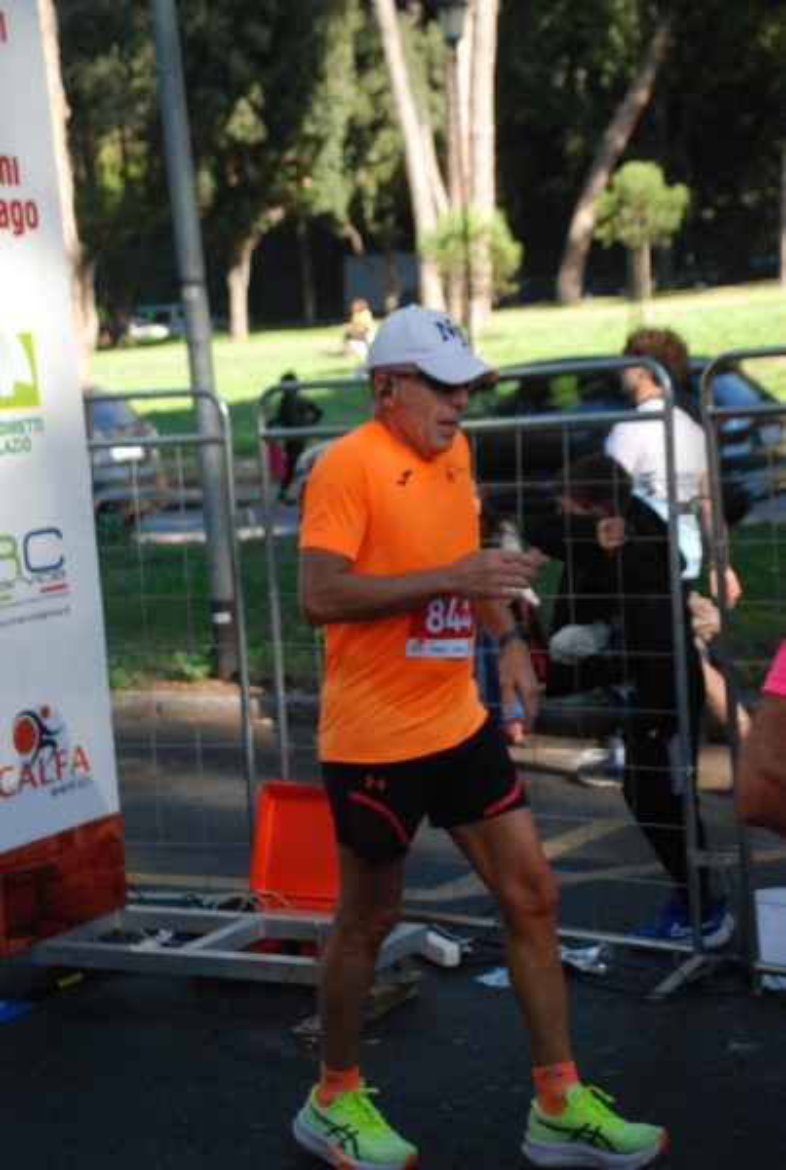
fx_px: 2346
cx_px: 393
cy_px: 585
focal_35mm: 72
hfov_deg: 19.0
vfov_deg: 28.0
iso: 1000
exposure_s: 1/640
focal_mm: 48
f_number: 4.8
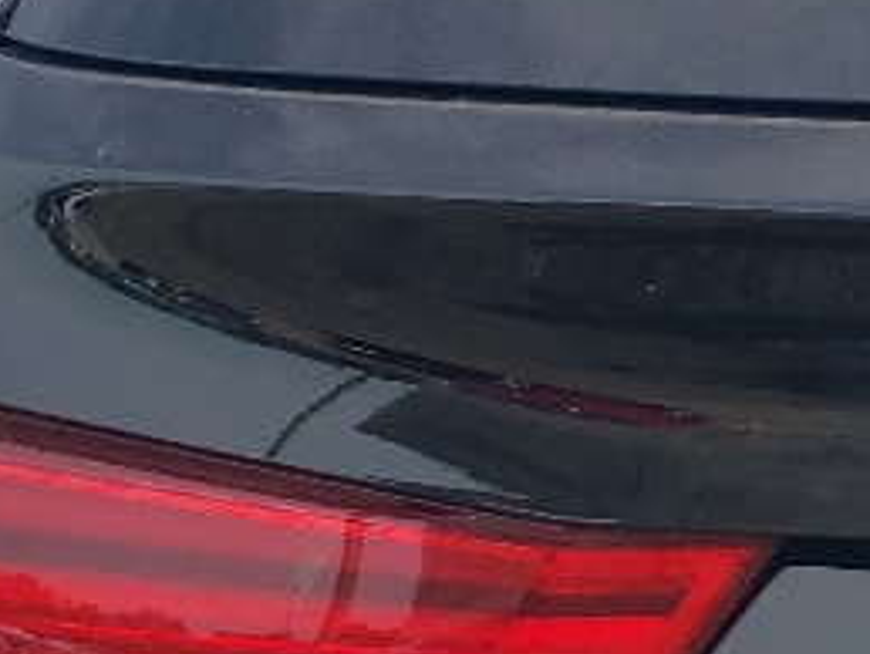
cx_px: 1528
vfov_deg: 9.2
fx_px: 4050
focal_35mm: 161
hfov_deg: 11.4
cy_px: 681
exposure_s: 1/1429
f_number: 1.5
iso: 50
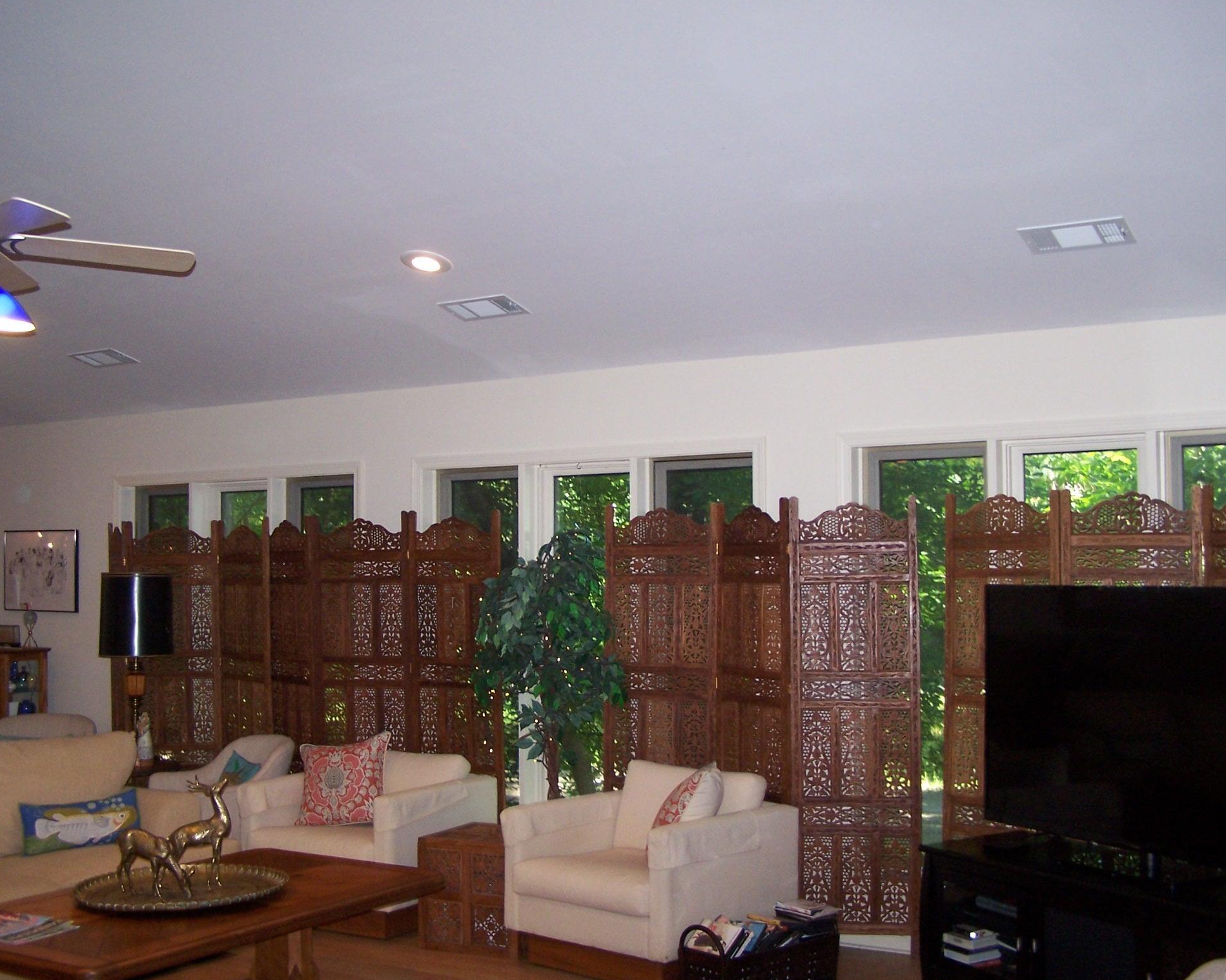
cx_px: 628
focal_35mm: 40
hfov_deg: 45.8
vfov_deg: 37.3
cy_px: 489
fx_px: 1451
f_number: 2.8
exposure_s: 1/60
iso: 140
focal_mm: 6.3
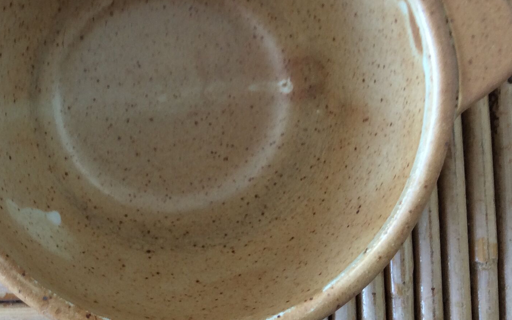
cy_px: 84
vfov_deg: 20.8
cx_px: 137
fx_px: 865
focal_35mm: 62
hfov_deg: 32.4
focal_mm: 3.3
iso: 32
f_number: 2.4
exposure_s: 1/25
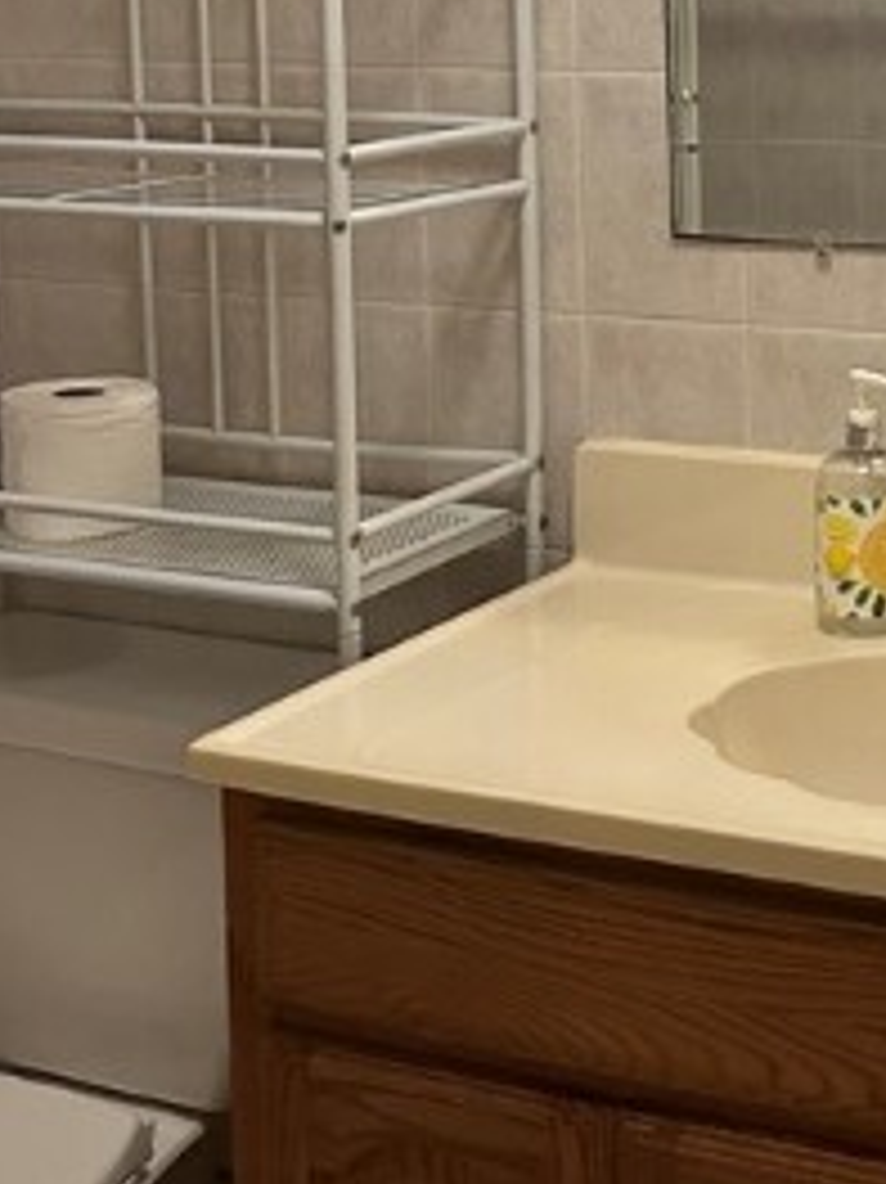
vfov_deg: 26.8
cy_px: 117
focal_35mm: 70
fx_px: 2391
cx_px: 1003
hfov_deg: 20.0
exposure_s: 1/60
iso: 640
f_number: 1.78
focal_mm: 6.86
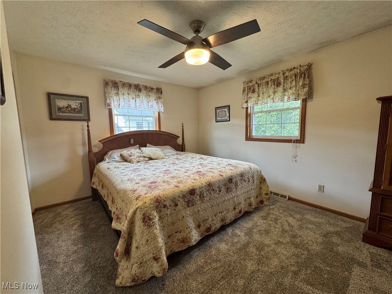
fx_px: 159
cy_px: 147
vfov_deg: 85.7
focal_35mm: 14
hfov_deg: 102.1
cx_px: 196
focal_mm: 2.22
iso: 160
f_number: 2.2
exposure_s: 1/60
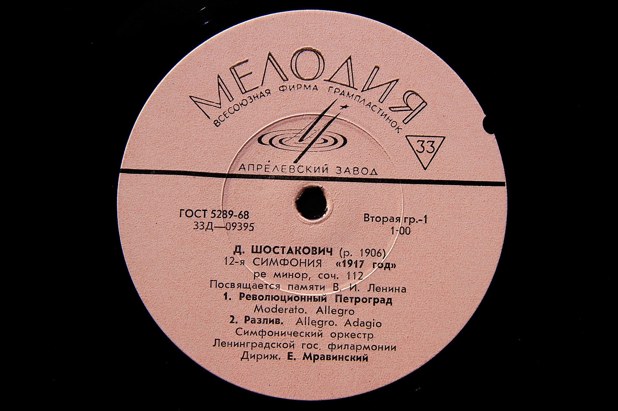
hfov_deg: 37.9
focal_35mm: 52
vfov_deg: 25.7
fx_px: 900
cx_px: 309
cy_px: 206
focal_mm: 35
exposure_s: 1/200
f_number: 7.1
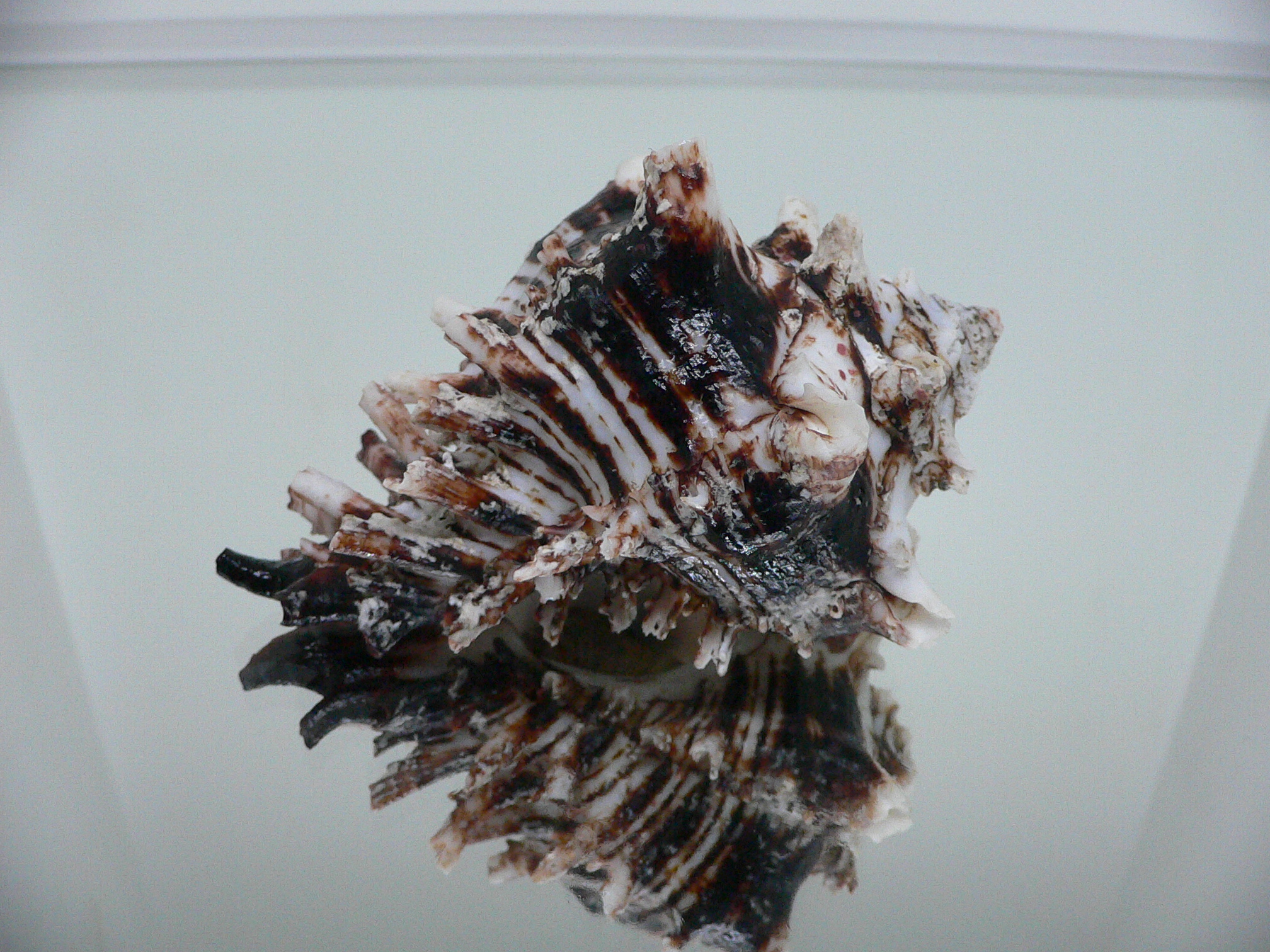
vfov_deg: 40.7
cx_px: 635
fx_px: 1284
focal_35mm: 35
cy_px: 476
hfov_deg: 52.6
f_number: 2.8
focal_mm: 4.6
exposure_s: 1/50
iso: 200
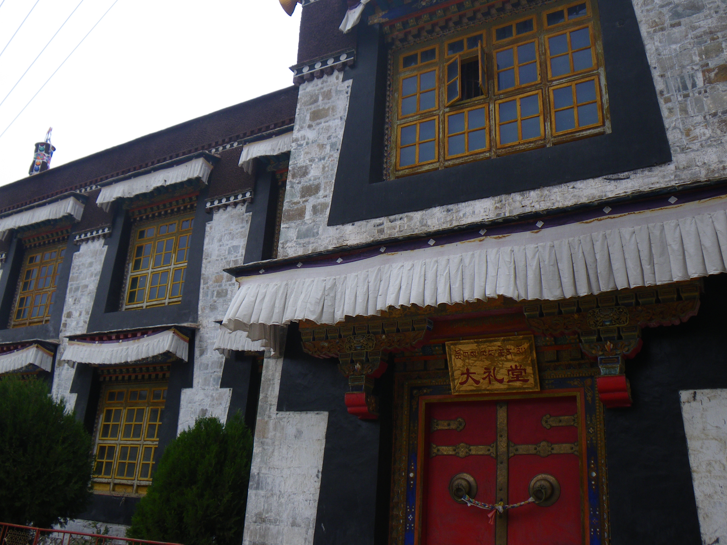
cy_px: 256
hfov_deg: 55.2
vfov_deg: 42.9
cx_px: 323
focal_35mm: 33
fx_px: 693
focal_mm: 5
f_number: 4.2
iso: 50
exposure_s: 1/60
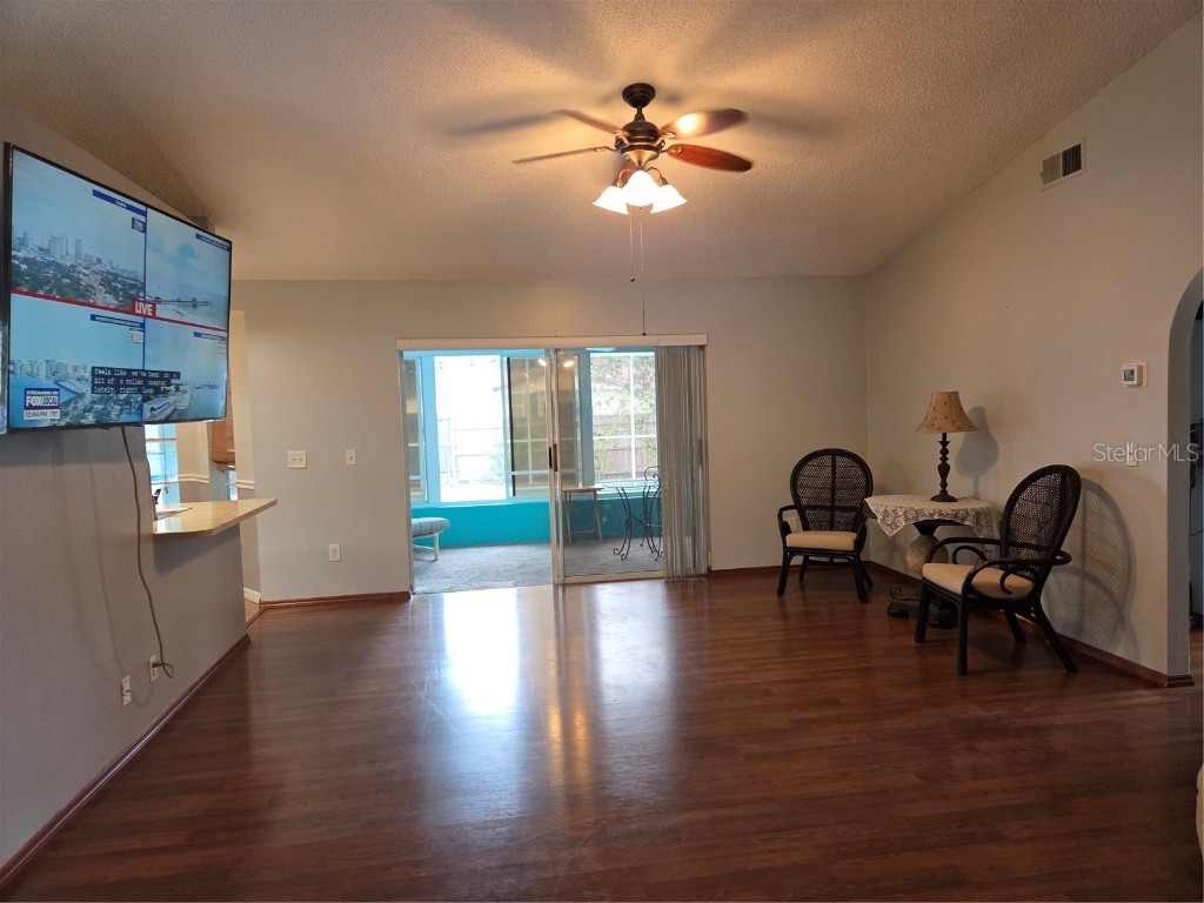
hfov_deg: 73.9
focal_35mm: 23
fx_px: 800
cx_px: 602
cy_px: 452
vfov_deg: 58.9
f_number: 1.8
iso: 400
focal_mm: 5.4
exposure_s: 1/120
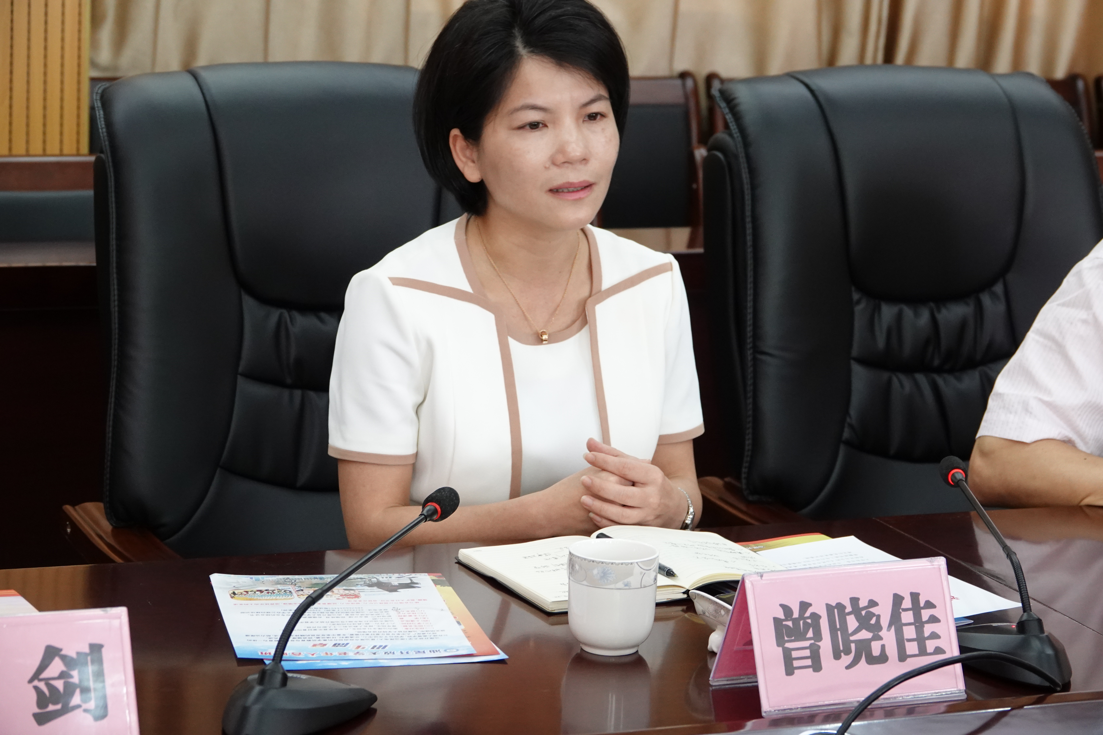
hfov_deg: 20.4
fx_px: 3064
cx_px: 552
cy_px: 368
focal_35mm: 100
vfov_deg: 13.7
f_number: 4
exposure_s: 1/100
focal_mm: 36.72
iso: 1000
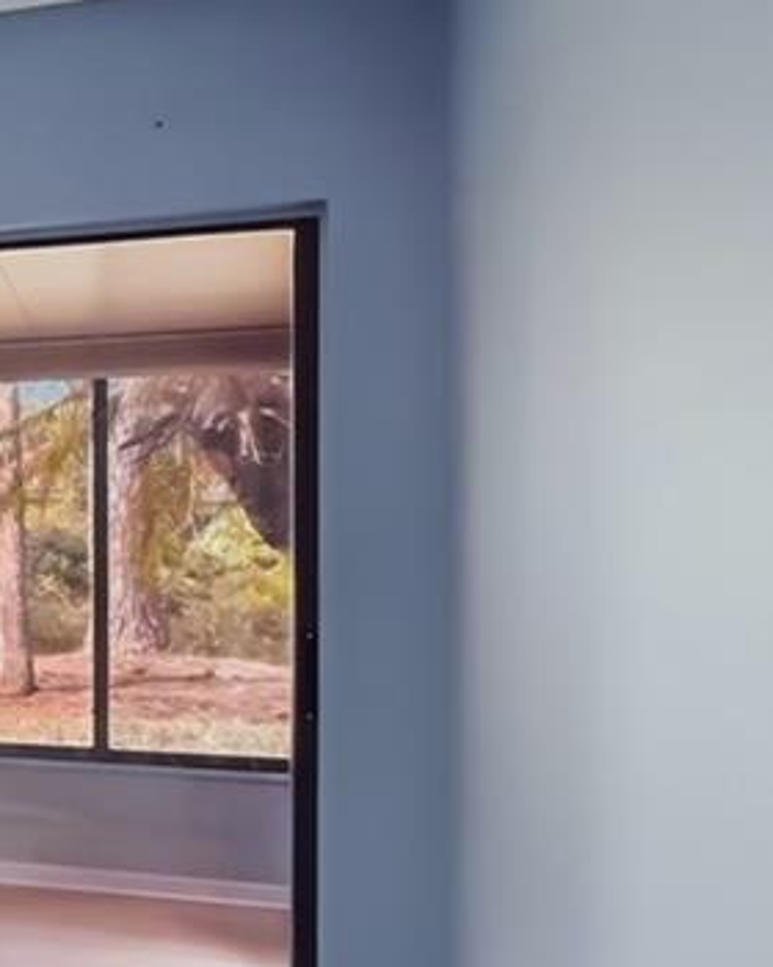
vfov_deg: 31.4
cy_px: 540
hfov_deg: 16.7
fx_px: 1716
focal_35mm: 60
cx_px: -889
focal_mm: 14
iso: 400
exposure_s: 1/20
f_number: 8
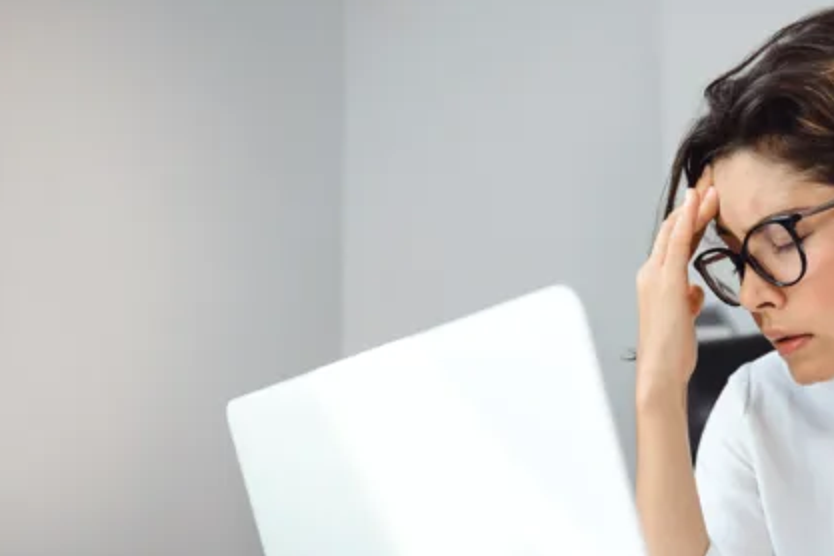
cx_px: 636
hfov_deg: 33.2
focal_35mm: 59
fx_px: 1367
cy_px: 463
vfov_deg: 22.6
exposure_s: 1/200
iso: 125
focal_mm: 32
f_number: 2.8
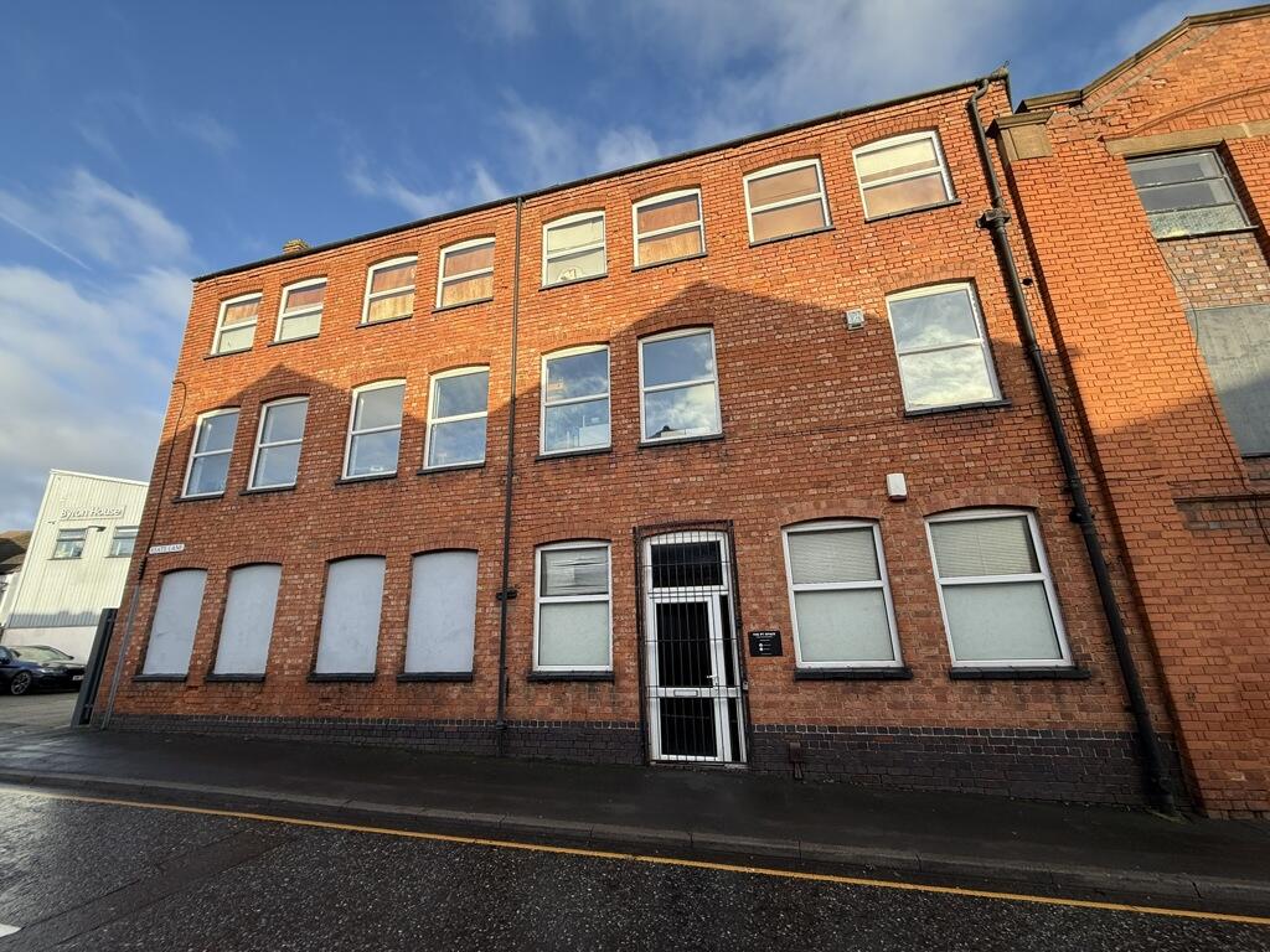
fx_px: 514
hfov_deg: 102.1
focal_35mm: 14
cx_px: 635
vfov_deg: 85.7
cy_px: 476
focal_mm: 2.22
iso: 50
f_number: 2.2
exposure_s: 1/448
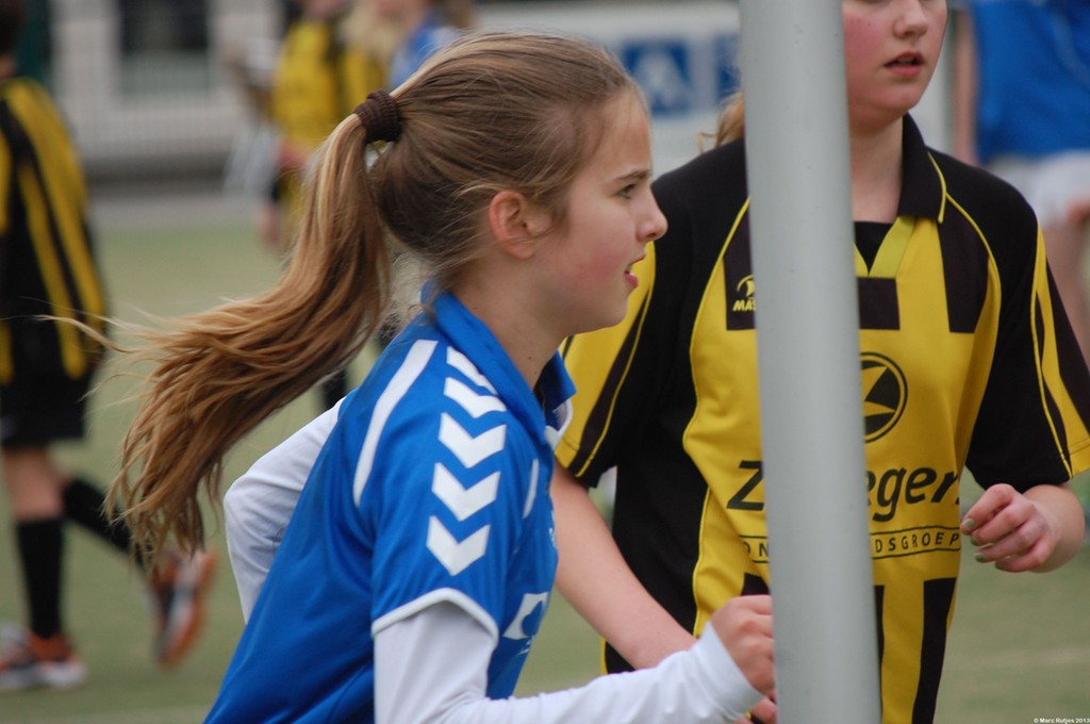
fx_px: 9072
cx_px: 545
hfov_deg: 6.9
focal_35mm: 300
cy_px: 362
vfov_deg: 4.6
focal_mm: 200
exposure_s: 1/800
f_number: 5.6
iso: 400
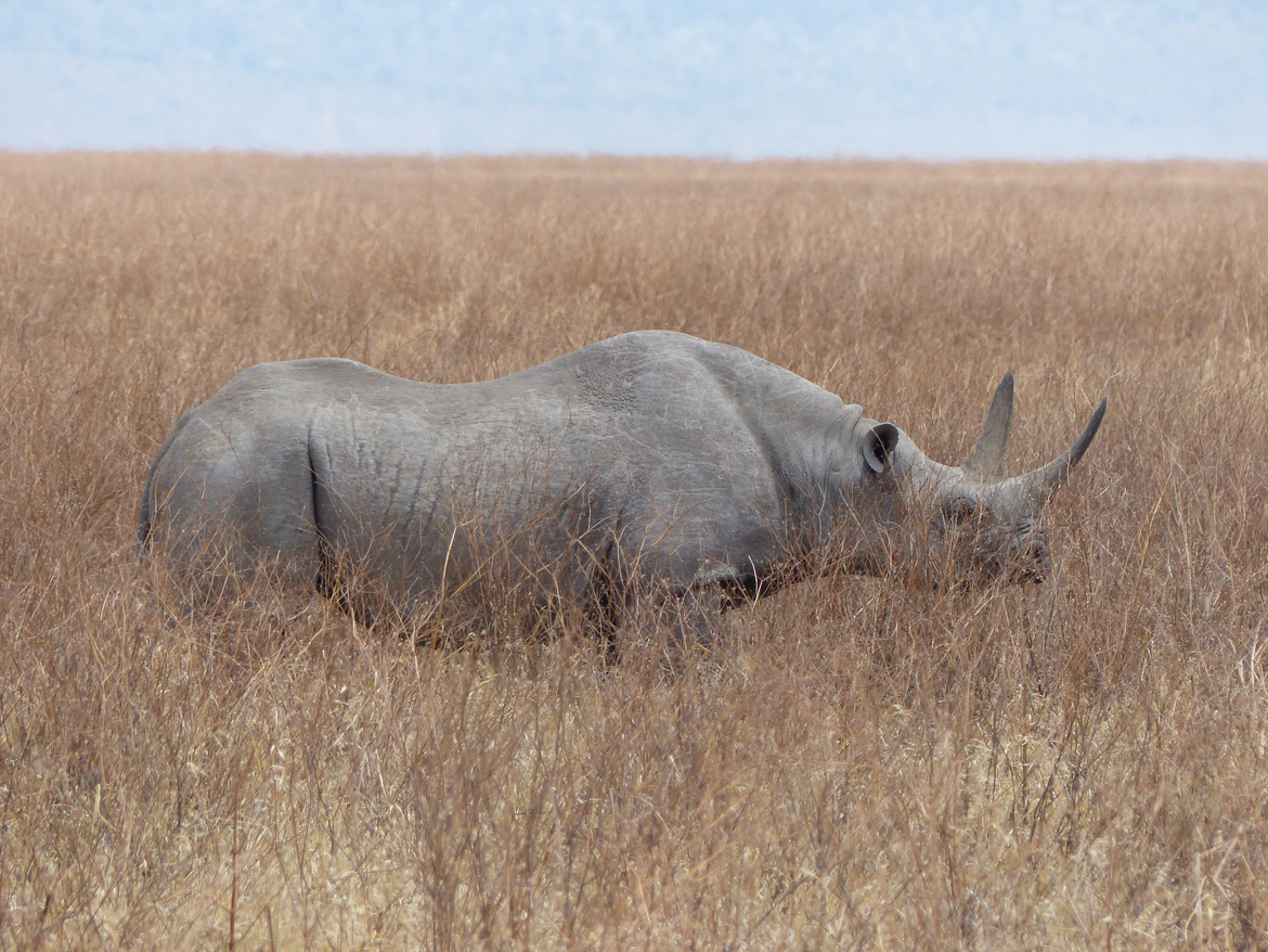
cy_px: 476
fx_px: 18356
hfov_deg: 4.0
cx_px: 634
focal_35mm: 501
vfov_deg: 3.0
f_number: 3.2
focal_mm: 90.1
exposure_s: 1/800
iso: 100
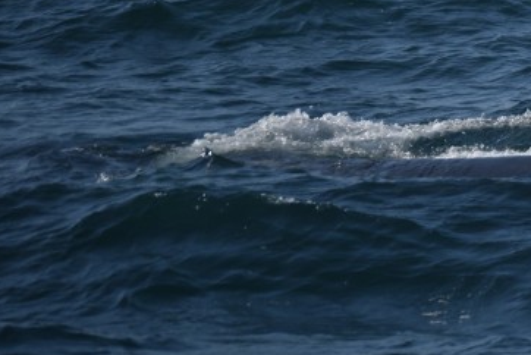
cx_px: 786
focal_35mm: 581
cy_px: 53
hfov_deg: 3.5
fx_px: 8576
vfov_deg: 2.4
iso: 200
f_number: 5
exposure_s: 1/4000
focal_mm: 130
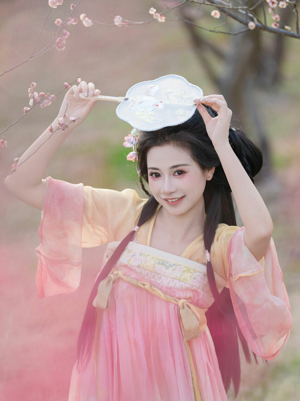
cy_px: 235
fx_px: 2185
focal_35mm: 189
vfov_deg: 10.5
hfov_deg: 7.9
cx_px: 141
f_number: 3.2
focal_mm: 159
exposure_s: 1/500
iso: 500
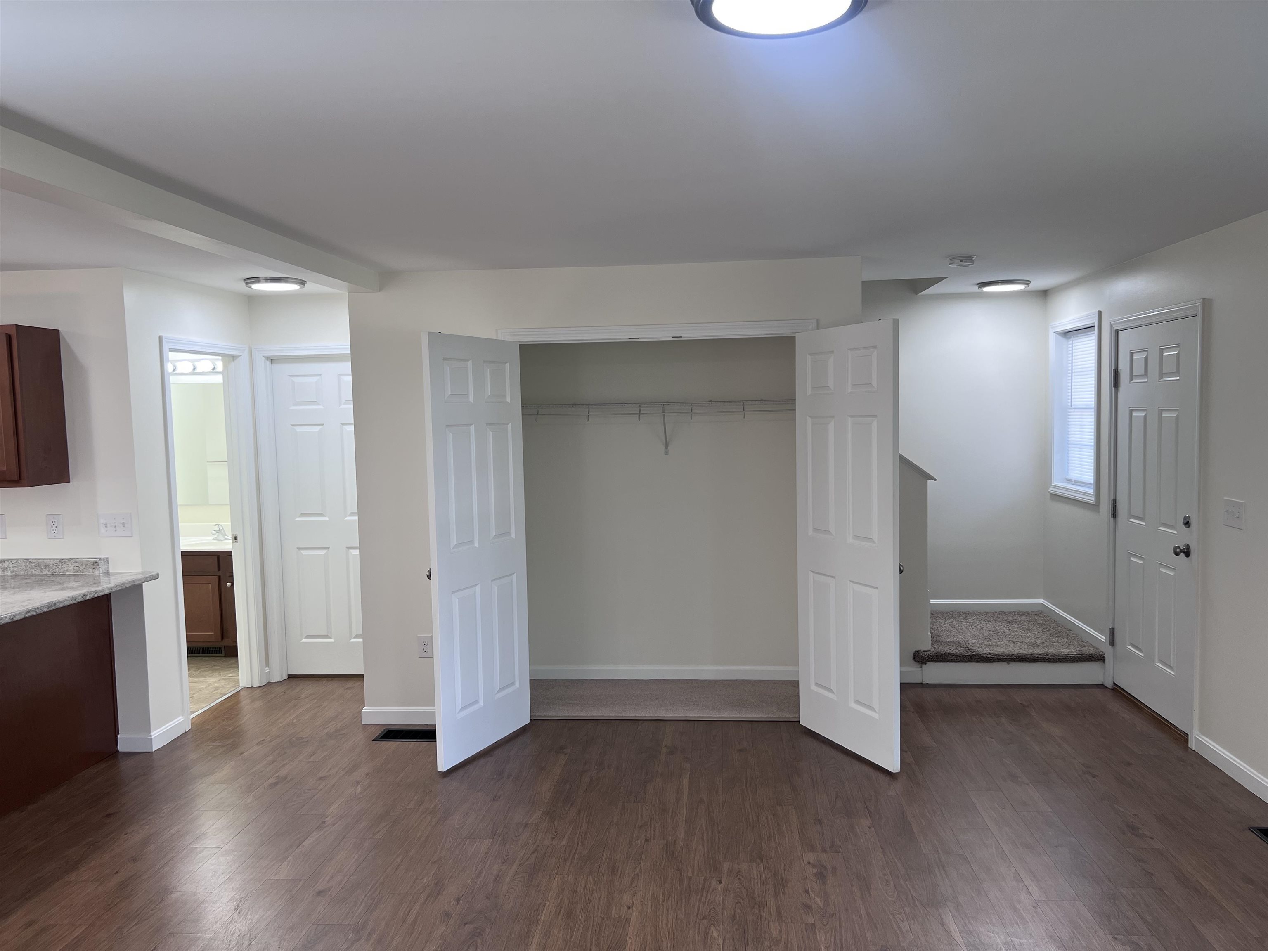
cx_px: 634
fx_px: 952
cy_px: 476
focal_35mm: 26
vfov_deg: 53.1
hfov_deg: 67.3
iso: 64
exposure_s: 1/120
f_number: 1.5
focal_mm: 5.7
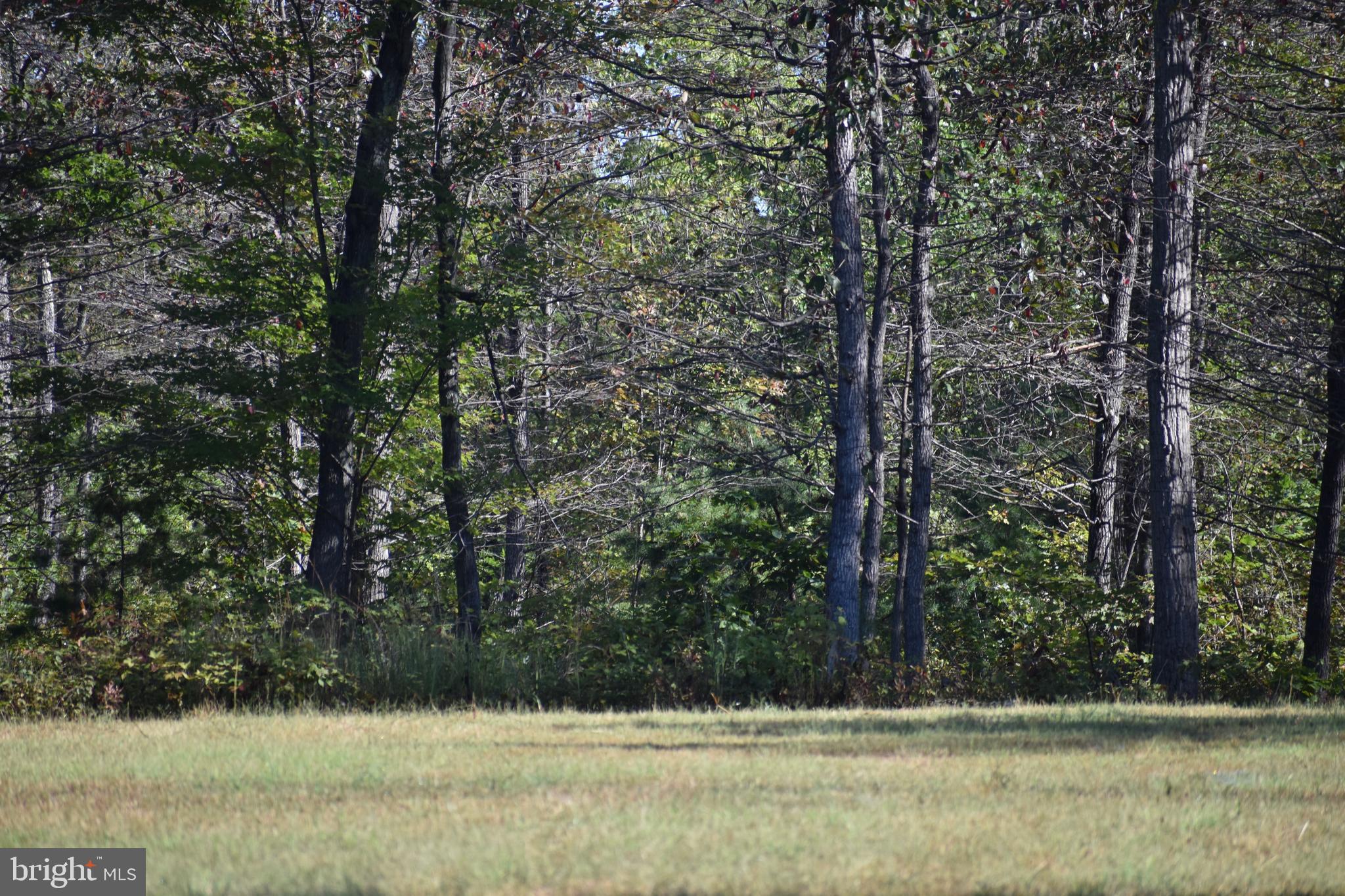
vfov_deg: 3.7
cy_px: 448
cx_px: 672
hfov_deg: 5.5
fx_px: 14008
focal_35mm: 375
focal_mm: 250
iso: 250
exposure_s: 1/640
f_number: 6
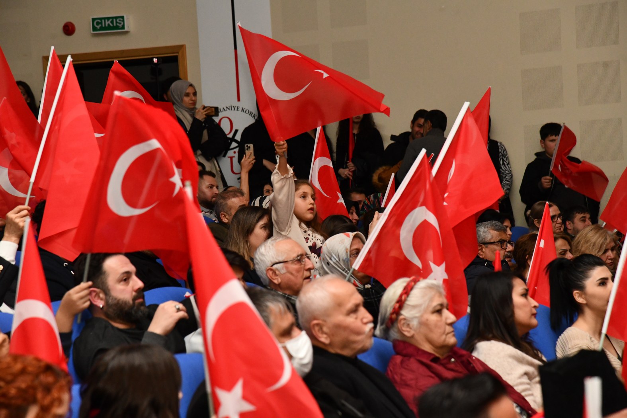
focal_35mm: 120
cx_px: 314
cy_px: 209
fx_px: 2090
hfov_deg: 17.1
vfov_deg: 11.4
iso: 4000
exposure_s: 1/250
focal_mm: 120
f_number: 6.3
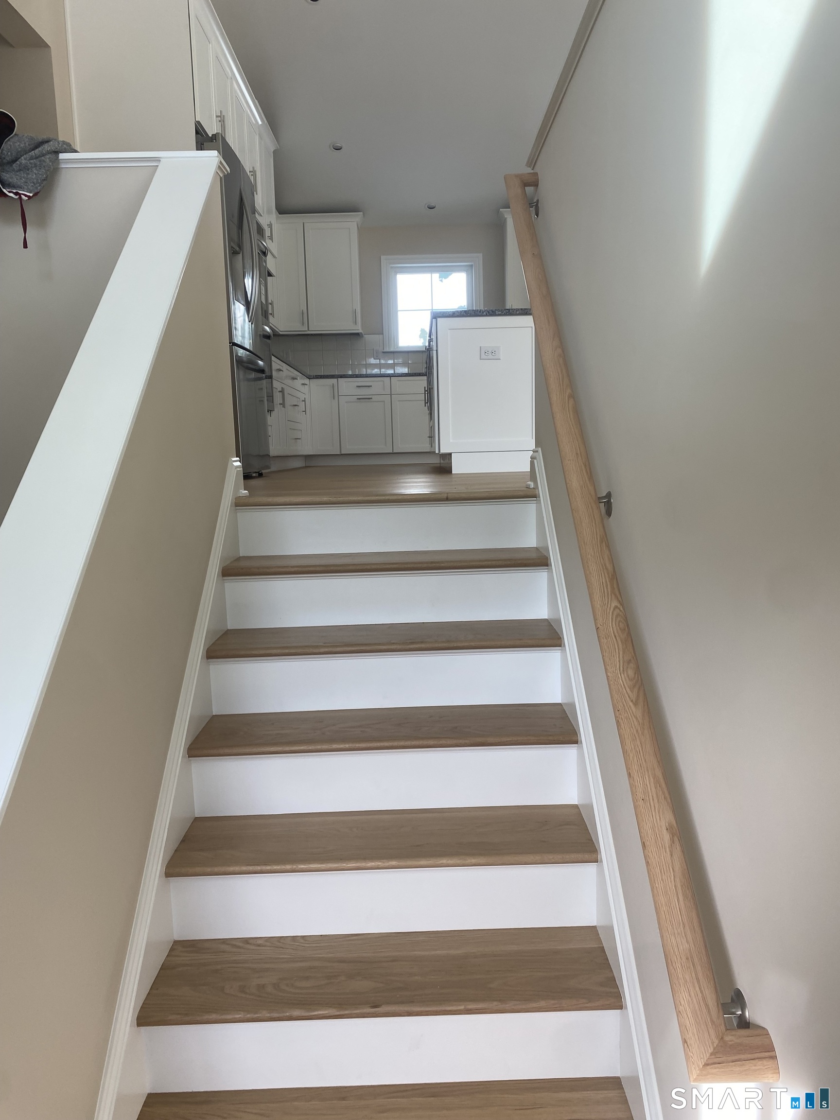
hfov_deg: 53.1
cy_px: 560
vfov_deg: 67.3
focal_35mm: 26
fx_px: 841
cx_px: 420
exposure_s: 1/121
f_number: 1.8
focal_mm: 4.25
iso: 40
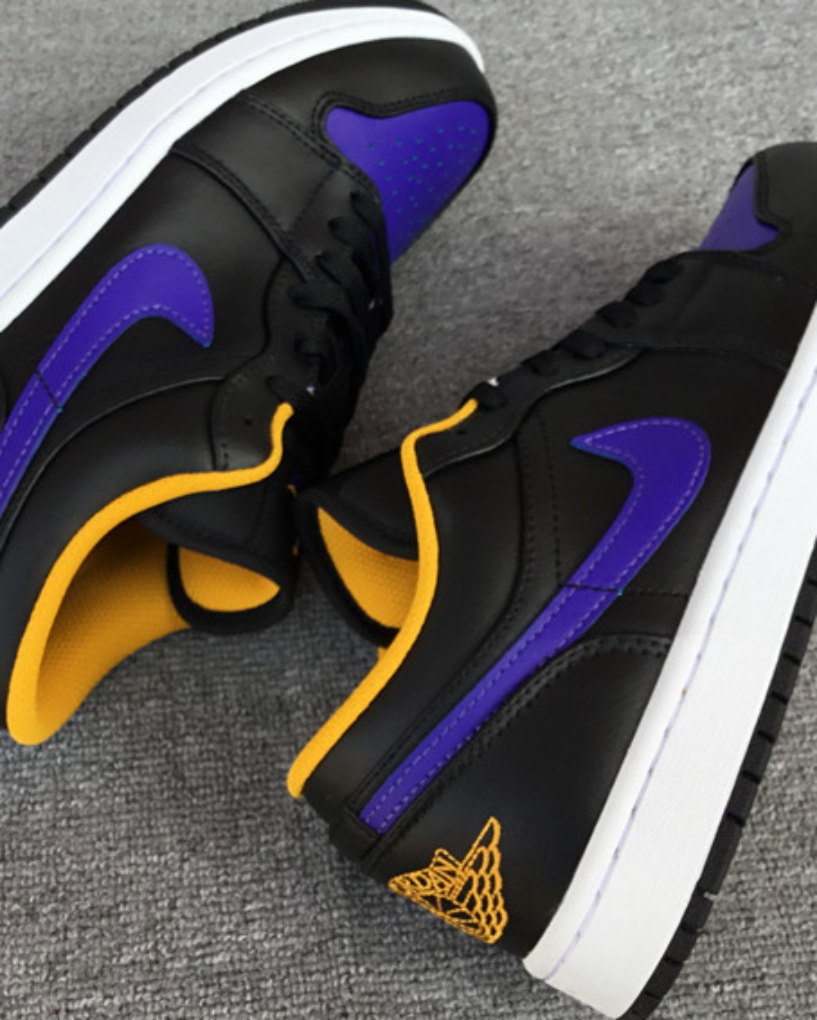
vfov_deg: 38.7
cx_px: 378
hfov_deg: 31.5
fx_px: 1450
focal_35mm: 48
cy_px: 425
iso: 25
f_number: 2.4
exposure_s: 1/186
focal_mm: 3.3
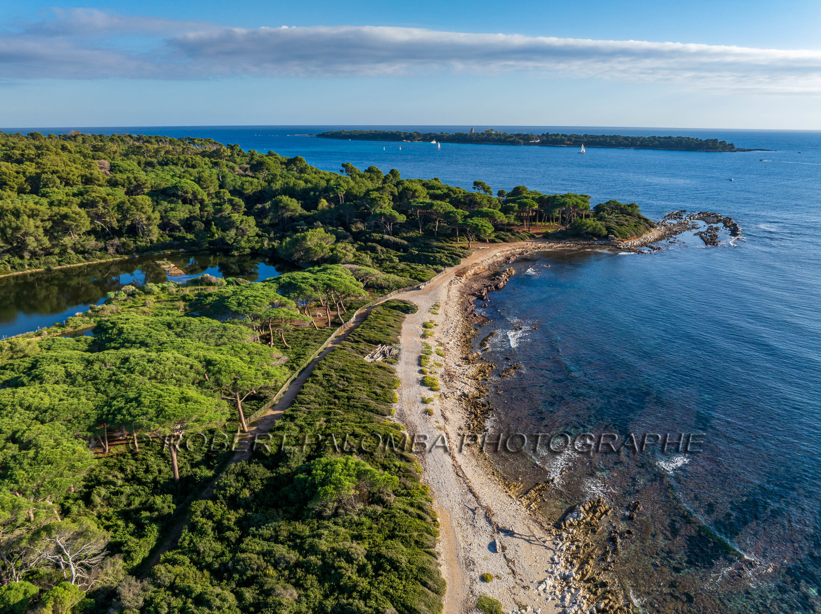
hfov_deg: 71.6
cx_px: 410
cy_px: 307
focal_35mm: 24
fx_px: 569
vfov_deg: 56.8
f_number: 11
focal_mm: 12.3
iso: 100
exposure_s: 1/100
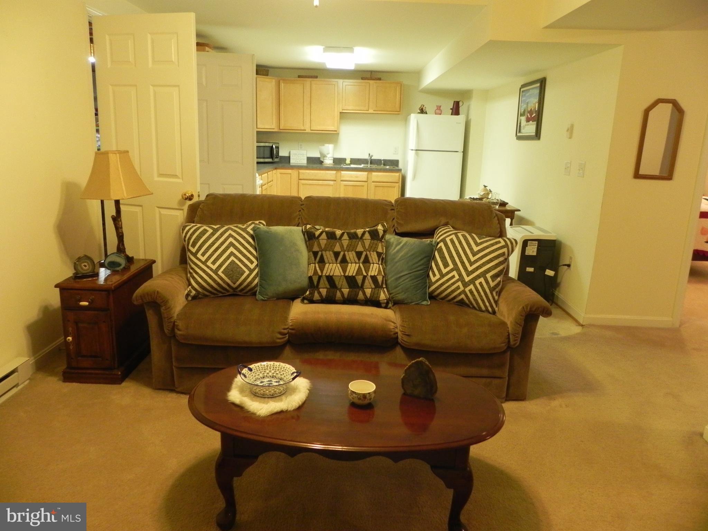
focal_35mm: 26
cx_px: 354
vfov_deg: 53.1
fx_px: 532
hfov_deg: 67.3
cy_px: 266
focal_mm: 4.6
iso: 359
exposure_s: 1/30
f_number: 2.8
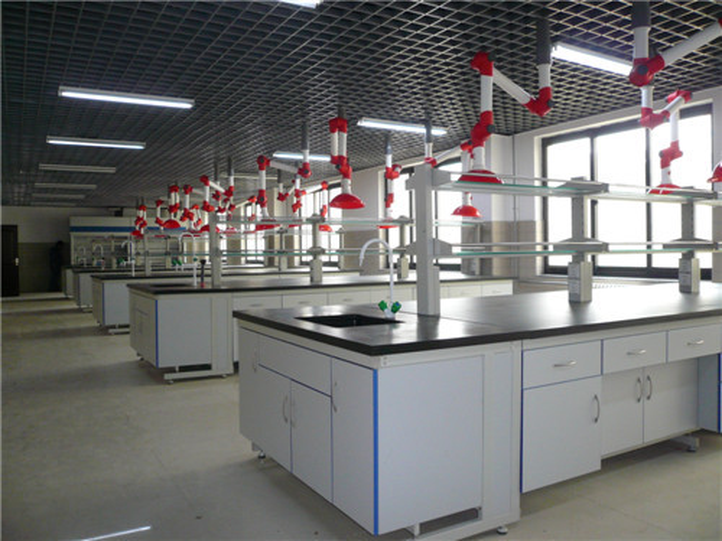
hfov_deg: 63.4
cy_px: 270
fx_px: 584
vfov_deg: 49.7
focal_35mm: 28
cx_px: 361
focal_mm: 4.6
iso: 200
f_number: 2.8
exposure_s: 1/40
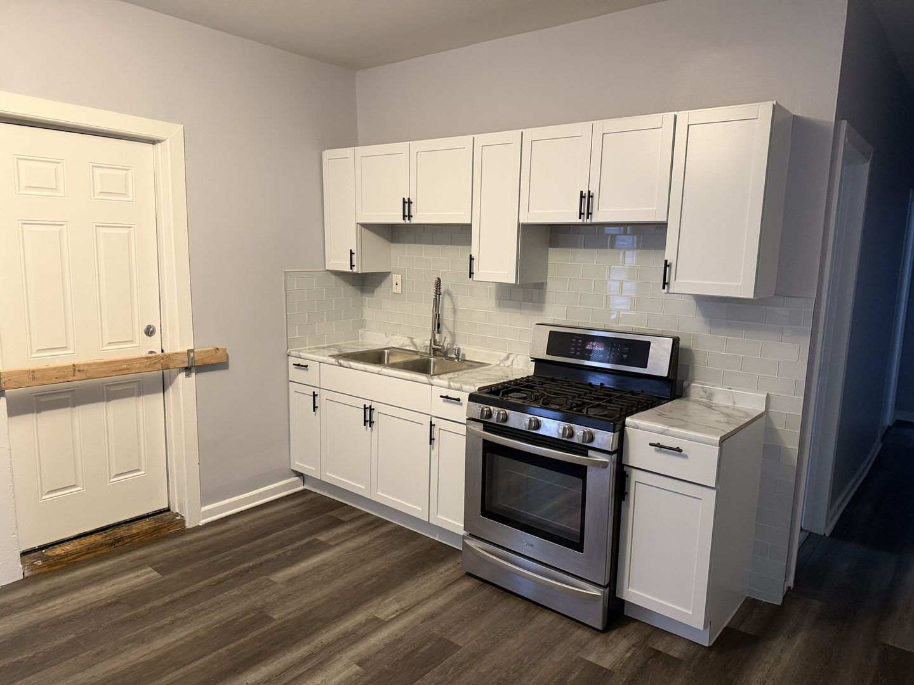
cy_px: 342
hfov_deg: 71.6
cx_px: 457
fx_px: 634
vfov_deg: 56.8
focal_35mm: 24
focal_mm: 6.76
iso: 400
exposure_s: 1/60
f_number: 1.78
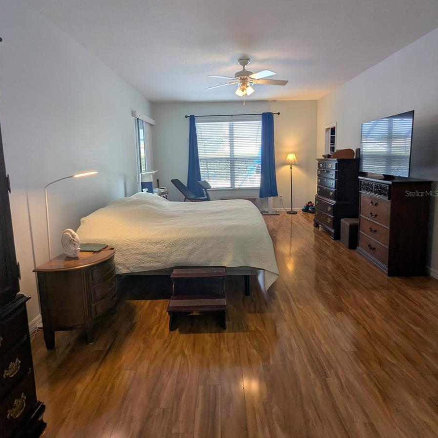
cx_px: 219
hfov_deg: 77.7
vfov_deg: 77.4
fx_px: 272
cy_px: 193
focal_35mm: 19
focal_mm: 2.35
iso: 98
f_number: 2.2
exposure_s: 1/120
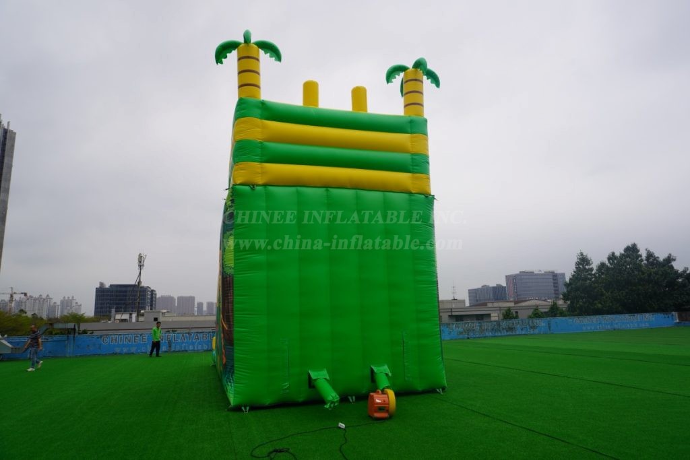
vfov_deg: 53.1
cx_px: 345
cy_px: 230
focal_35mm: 24
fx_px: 460
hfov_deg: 73.7
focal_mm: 16
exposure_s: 1/160
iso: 100
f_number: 10
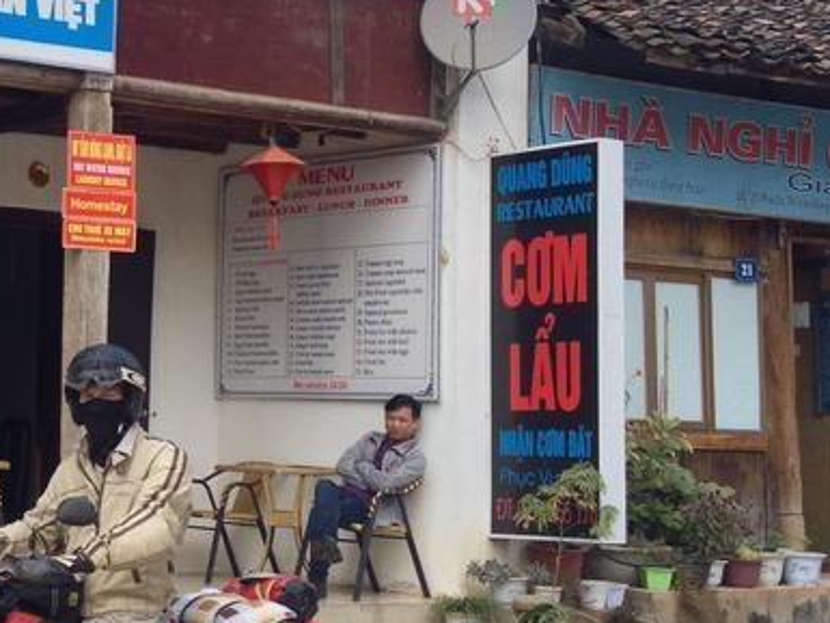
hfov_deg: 20.1
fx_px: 2231
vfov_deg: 15.9
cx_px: -93
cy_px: 267
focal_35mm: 93
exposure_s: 1/298
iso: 50
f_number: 2.4
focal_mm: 4.28
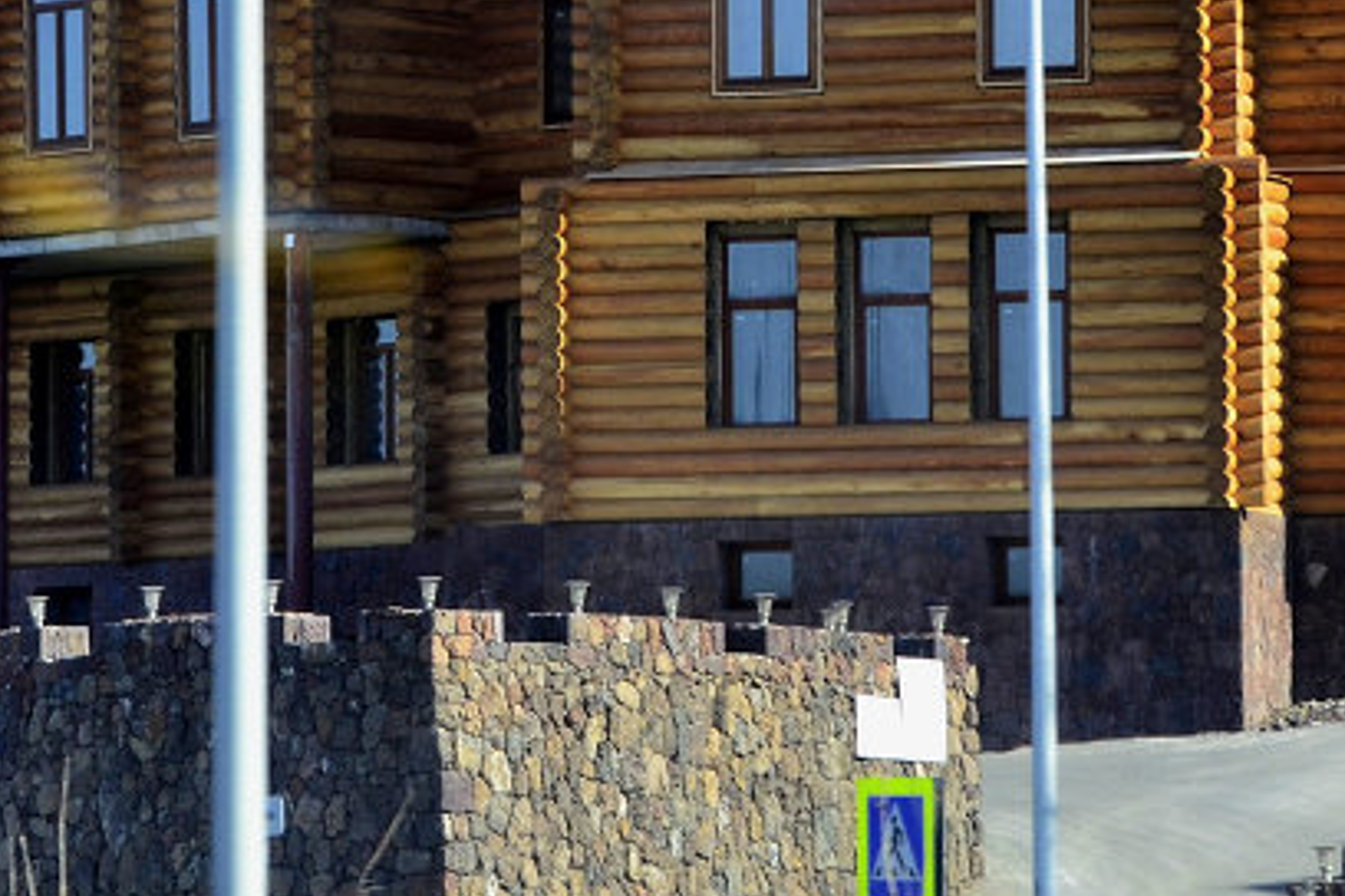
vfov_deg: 5.7
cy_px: 227
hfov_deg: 8.5
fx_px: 9058
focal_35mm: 242
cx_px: 564
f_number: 6.3
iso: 200
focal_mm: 55
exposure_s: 1/250
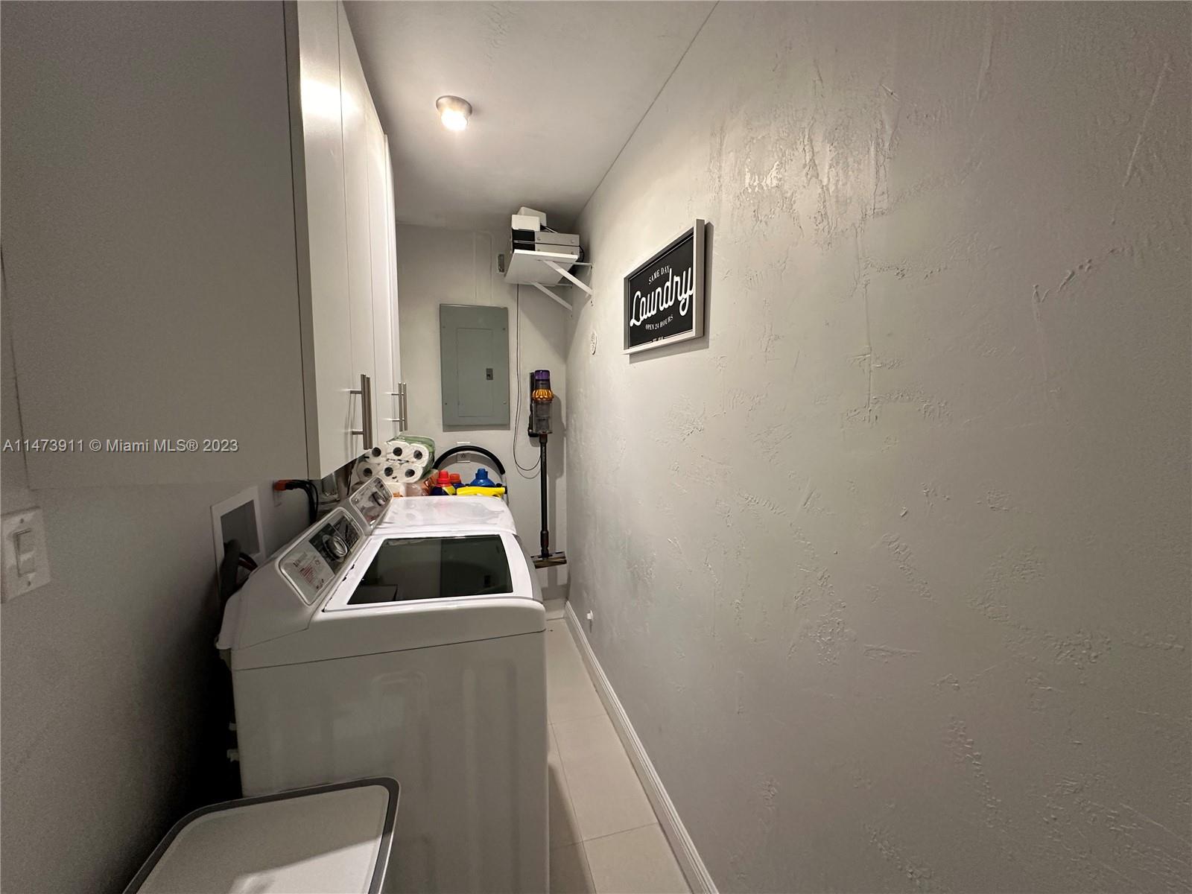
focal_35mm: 14
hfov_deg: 102.1
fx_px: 482
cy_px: 447
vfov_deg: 85.7
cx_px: 596
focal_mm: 2.22
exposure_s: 1/120
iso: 250
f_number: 2.2
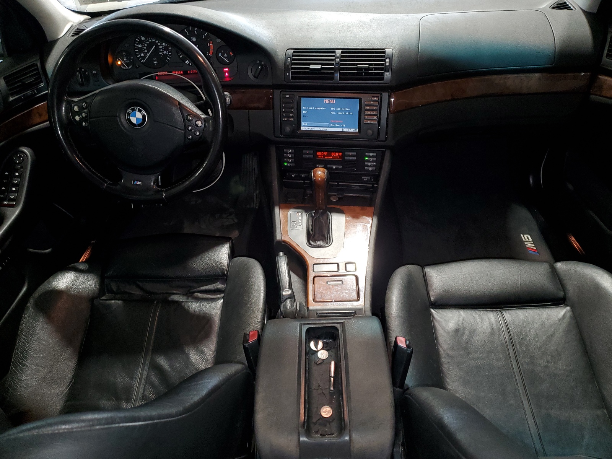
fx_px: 460
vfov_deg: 53.1
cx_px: 306
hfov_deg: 67.3
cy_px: 230
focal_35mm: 26
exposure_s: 1/30
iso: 112
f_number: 1.5
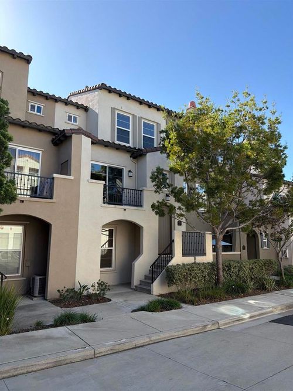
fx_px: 271
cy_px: 196
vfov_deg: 71.6
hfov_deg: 56.8
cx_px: 146
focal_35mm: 24
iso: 80
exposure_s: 1/2370
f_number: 1.78
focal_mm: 6.76
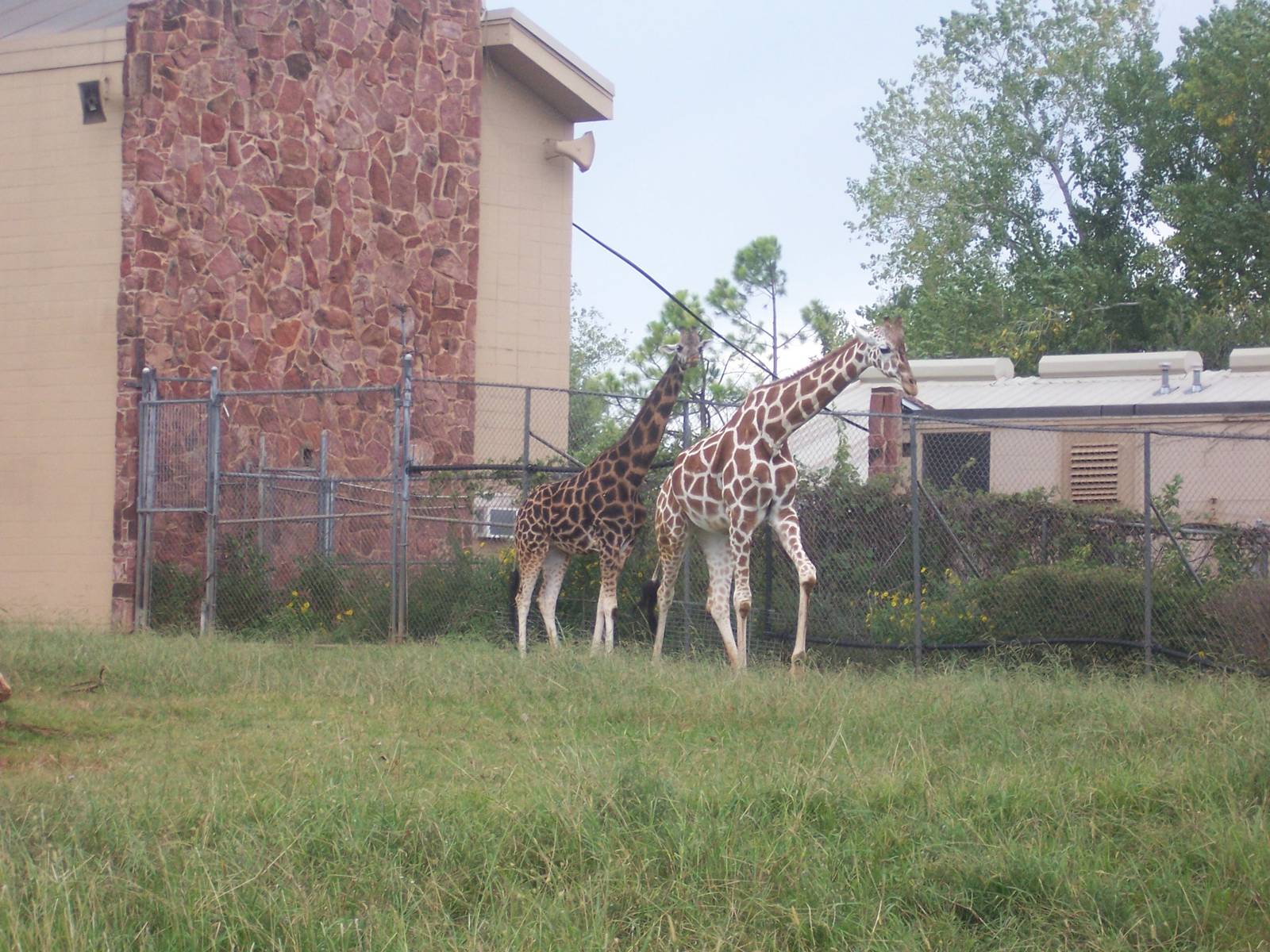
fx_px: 4843
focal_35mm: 132
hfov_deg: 14.9
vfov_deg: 11.2
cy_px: 476
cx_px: 635
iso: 140
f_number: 4.8
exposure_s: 1/180
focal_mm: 22
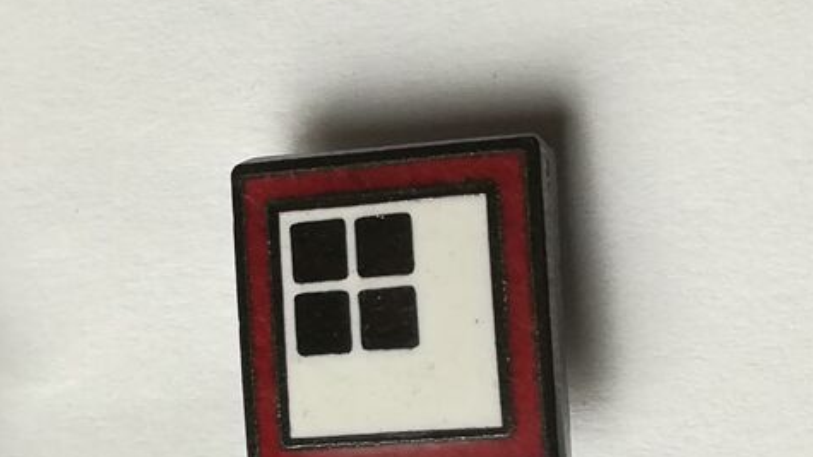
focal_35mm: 108
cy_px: 228
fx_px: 2328
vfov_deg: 11.2
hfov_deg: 19.8
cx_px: 407
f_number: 2.2
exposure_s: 1/40
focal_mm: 3.83
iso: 80
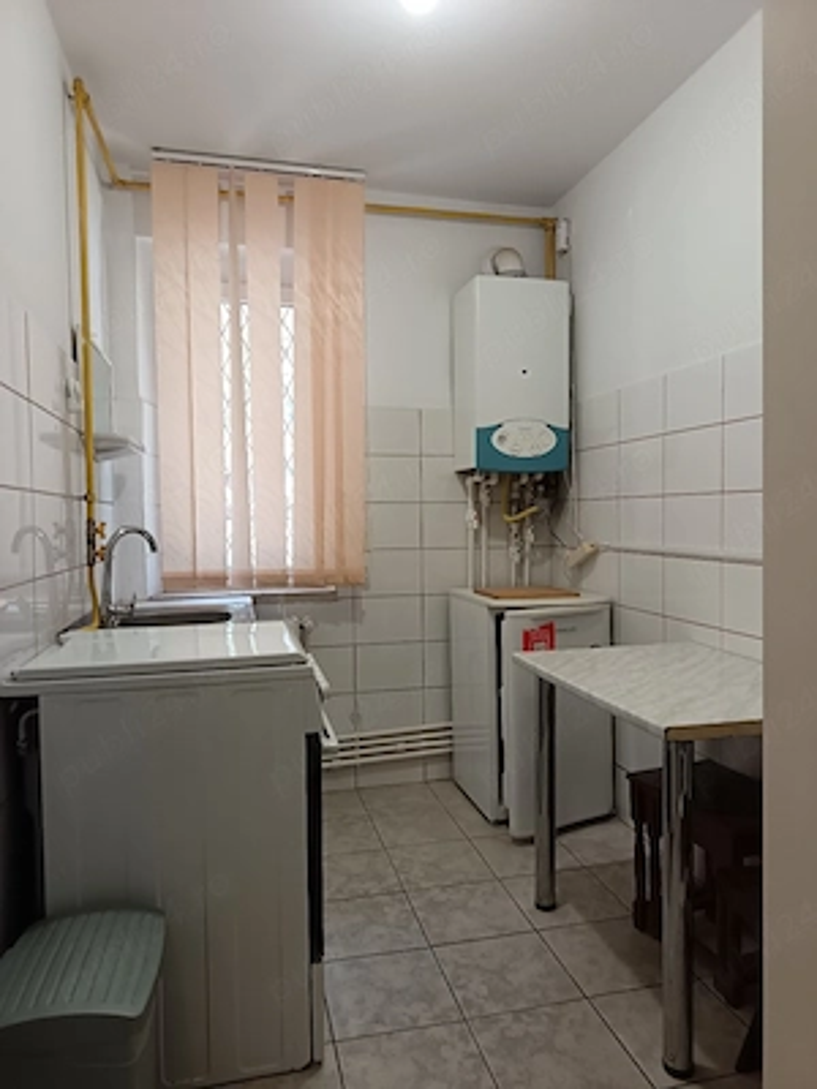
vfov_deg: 71.6
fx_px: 755
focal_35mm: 24
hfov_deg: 56.8
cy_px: 544
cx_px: 408
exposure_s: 1/50
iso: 748
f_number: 1.75
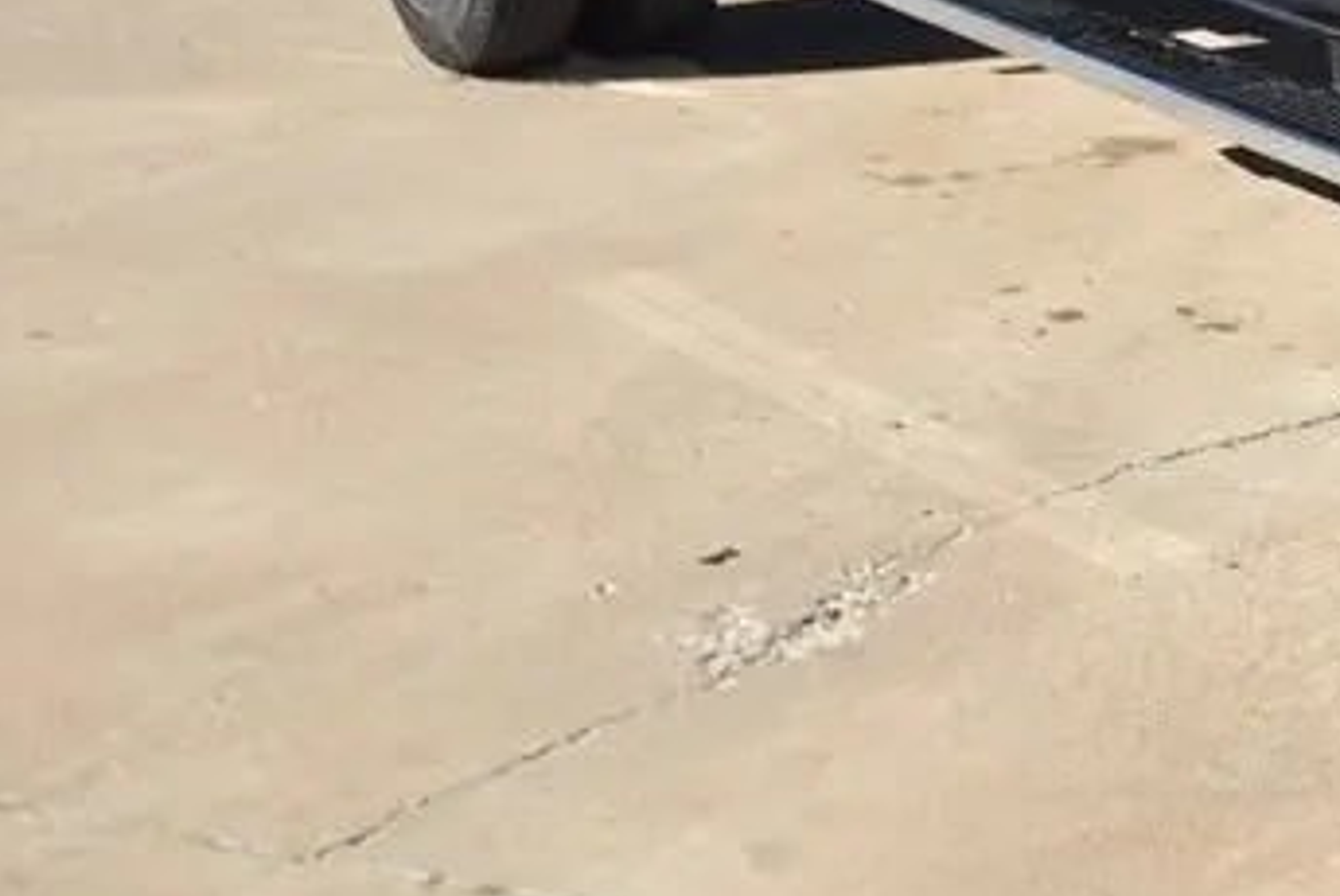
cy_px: -245
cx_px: 1922
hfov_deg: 17.4
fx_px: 3986
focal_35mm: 107
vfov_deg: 12.5
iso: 100
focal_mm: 24
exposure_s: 1/500
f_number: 4.5
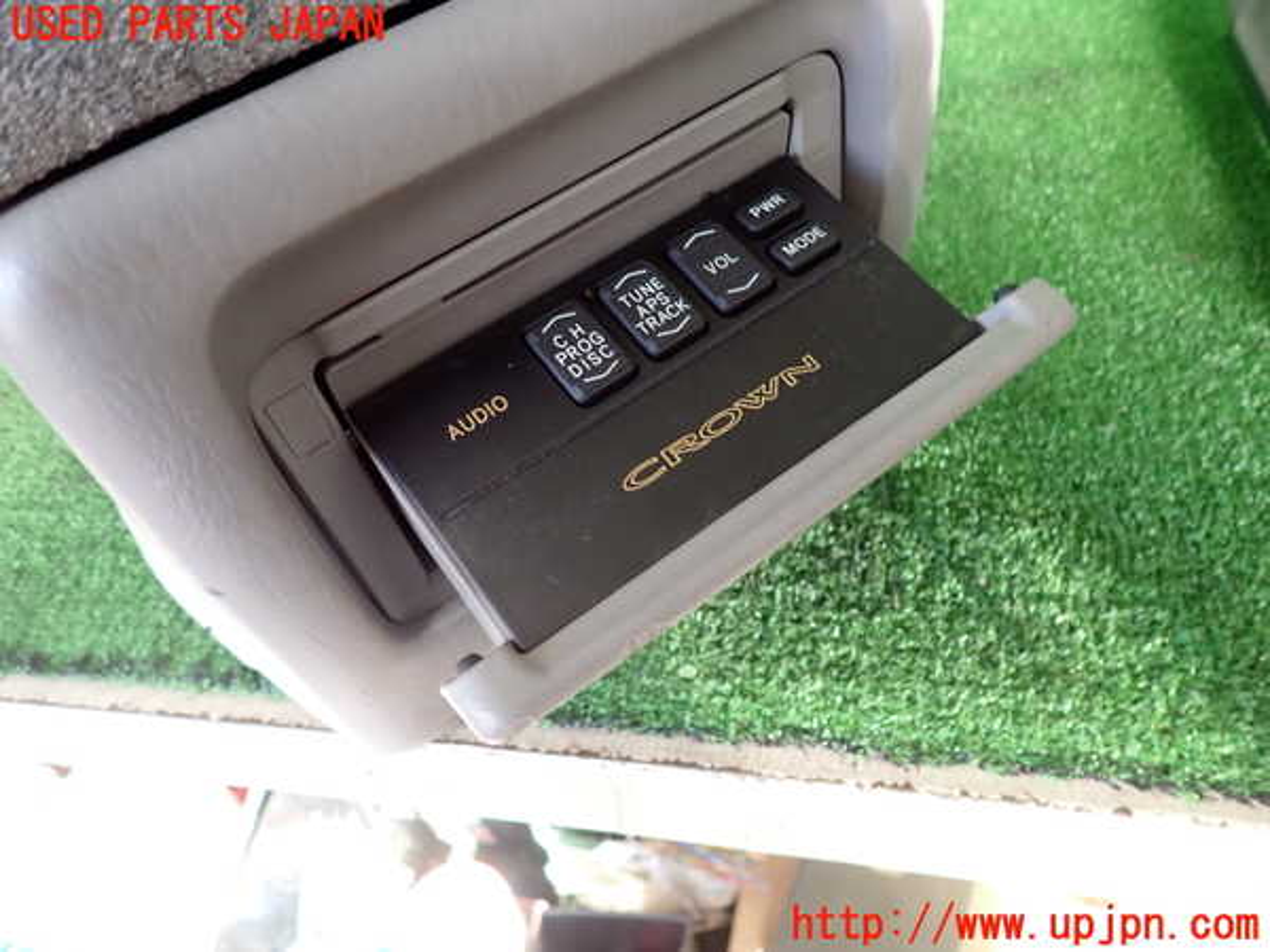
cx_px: 635
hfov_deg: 69.4
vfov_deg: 54.9
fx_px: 917
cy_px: 476
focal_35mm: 25
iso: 200
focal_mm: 4.5
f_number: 2
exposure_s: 1/60
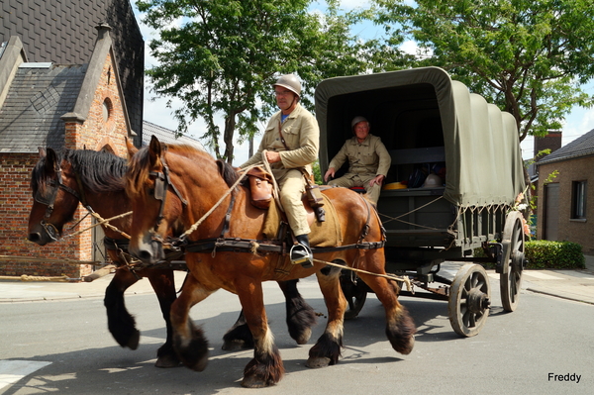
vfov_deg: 36.8
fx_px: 593
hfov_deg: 53.2
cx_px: 297
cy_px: 198
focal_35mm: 36
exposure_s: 1/160
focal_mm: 24
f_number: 10
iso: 100
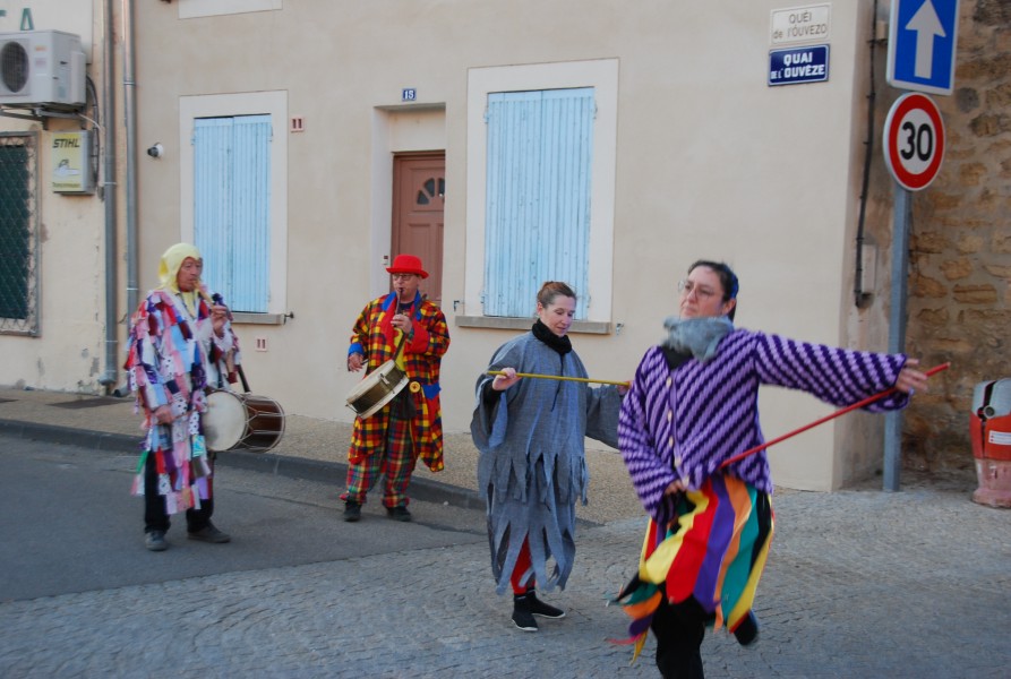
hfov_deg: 41.0
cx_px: 506
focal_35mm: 48
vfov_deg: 28.2
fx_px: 1351
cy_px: 340
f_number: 4.2
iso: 400
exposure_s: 1/50
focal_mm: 32
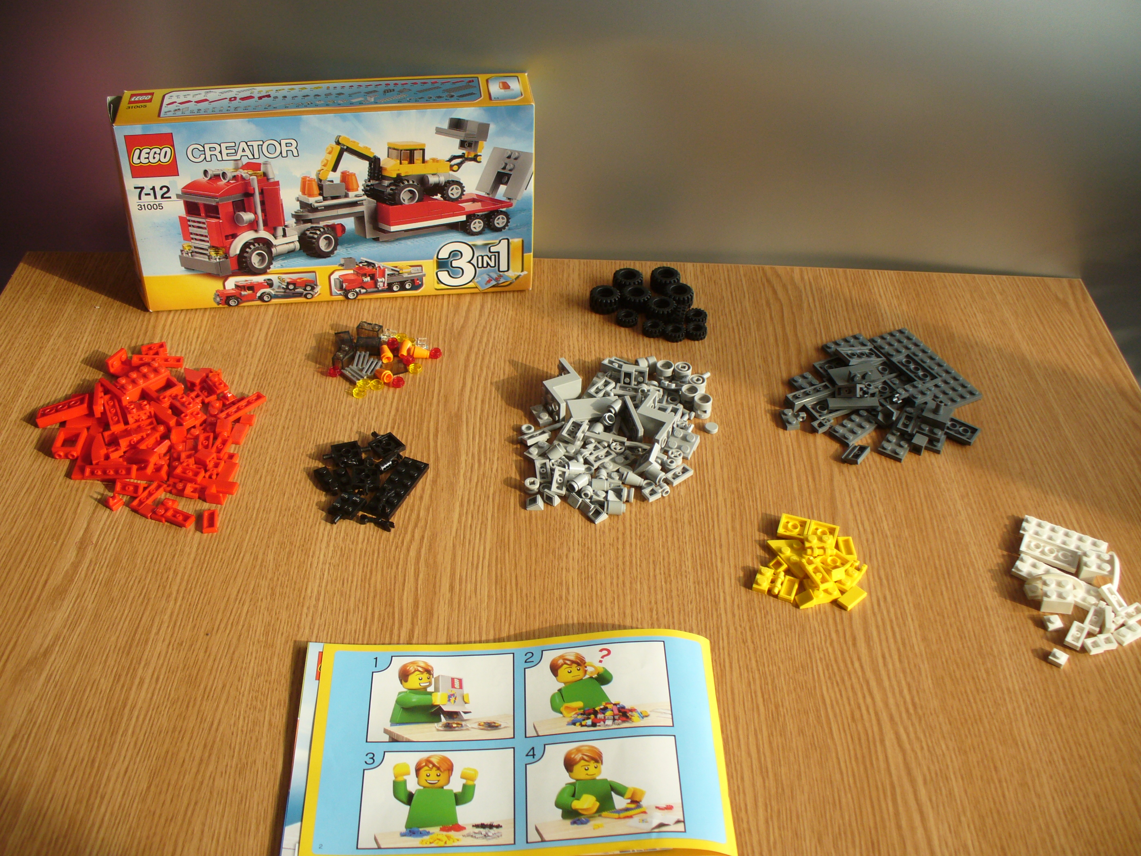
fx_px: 1220
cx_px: 570
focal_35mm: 37
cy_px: 428
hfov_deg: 50.1
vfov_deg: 38.7
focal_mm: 6.1
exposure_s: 1/80
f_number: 2.8
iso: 80
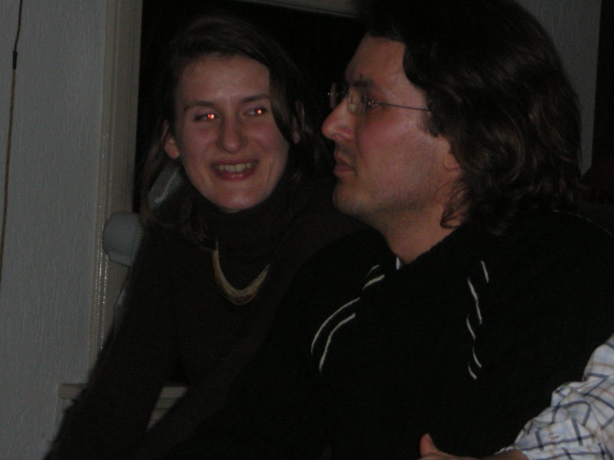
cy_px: 206
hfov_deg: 14.8
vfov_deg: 11.1
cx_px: 256
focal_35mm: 133
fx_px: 2359
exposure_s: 1/120
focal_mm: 17.4
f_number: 5.4
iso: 200
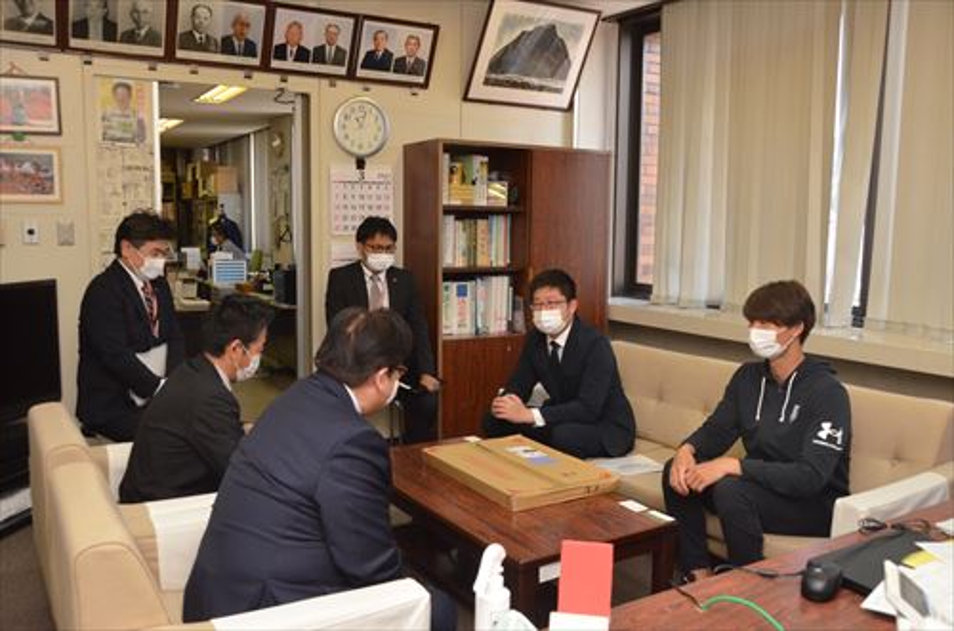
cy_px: 316
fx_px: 793
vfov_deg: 43.4
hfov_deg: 62.0
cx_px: 477
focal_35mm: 30
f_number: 5
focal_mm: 20
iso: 3200
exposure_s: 1/1000
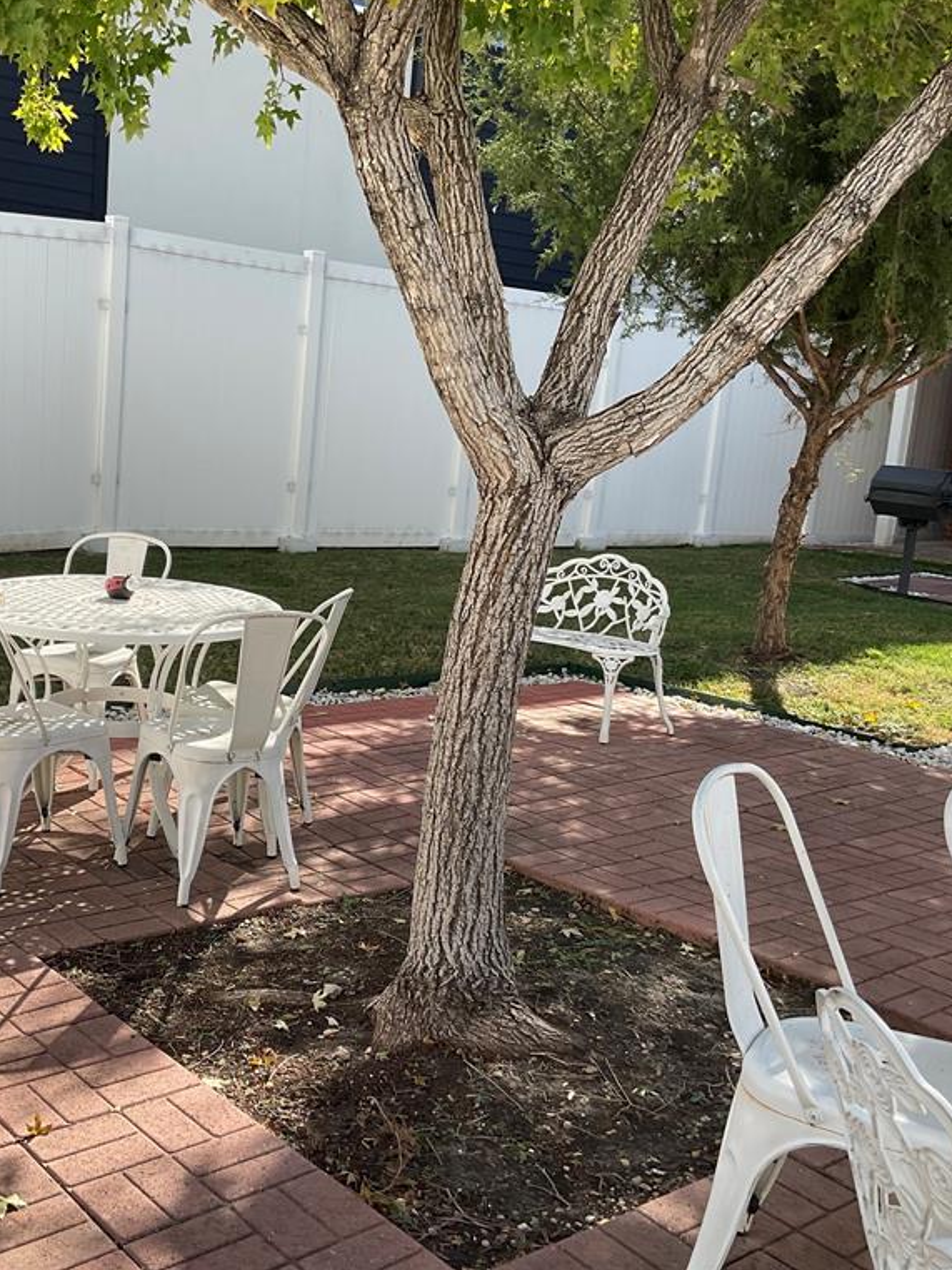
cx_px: 370
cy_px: 631
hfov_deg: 36.7
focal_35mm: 39
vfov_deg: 47.9
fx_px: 1430
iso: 16
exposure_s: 1/883
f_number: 1.8
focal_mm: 3
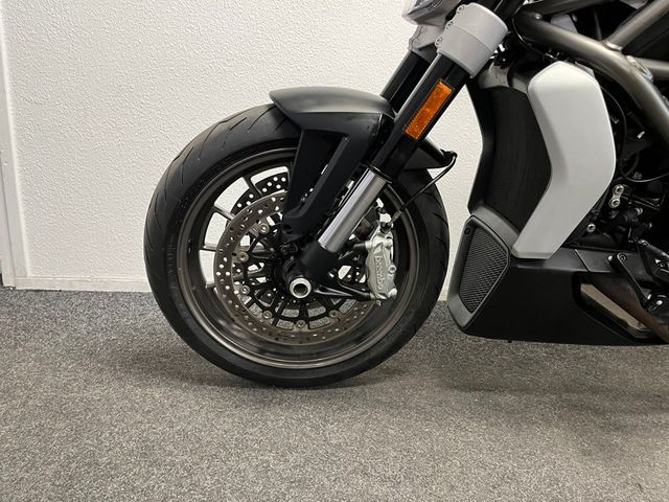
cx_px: 334
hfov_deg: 67.3
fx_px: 502
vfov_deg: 53.1
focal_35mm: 26
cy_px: 251
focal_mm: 5.1
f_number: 1.6
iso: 320
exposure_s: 1/50
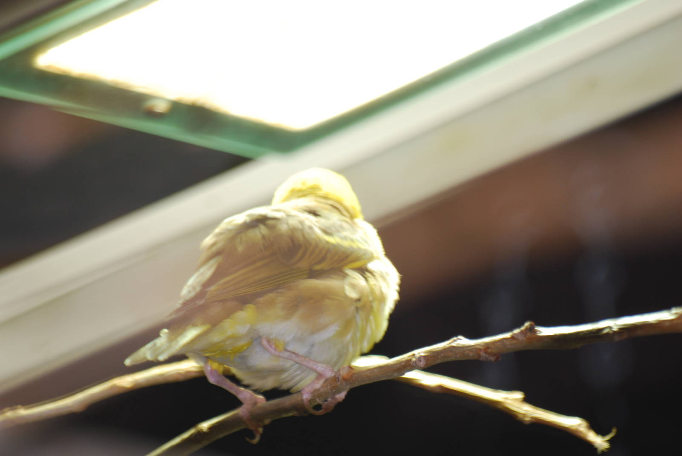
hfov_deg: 4.6
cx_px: 341
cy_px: 228
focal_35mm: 450
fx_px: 8535
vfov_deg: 3.1
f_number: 5.6
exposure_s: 1/125
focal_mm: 300
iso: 250
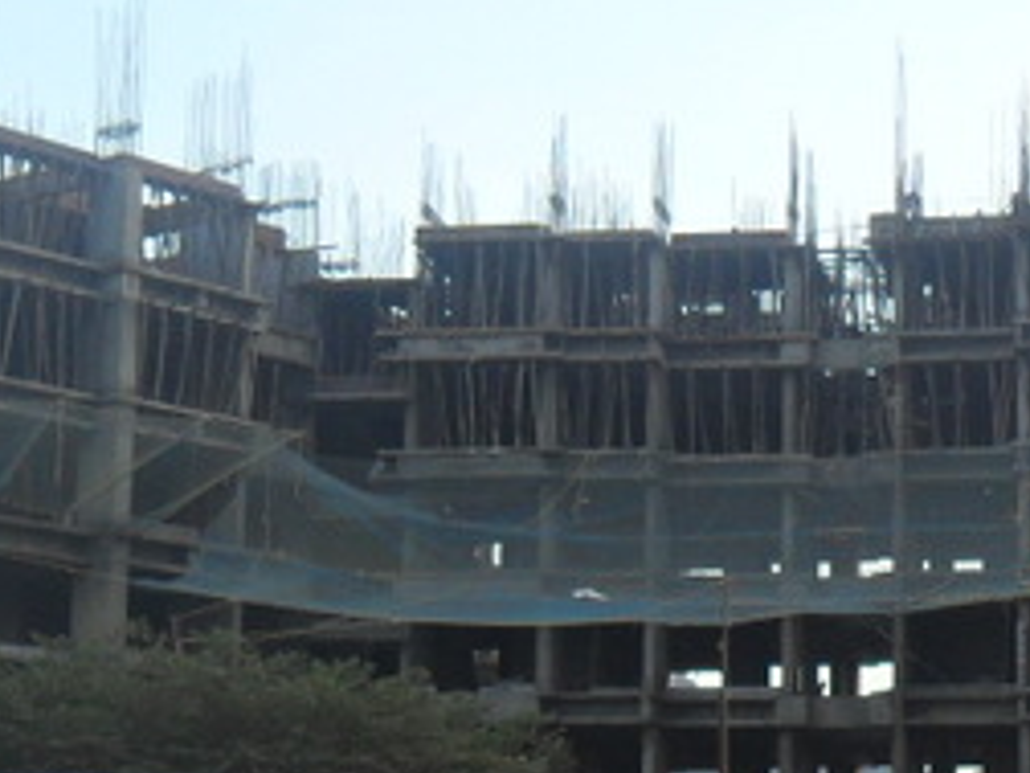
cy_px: 620
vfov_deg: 14.8
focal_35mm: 99
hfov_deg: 19.5
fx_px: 2946
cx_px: 920
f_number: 3.7
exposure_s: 1/125
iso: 100
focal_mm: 5.7
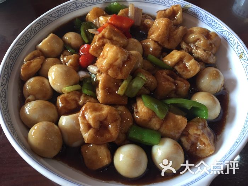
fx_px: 208
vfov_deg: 48.2
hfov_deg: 61.7
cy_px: 93
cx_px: 124
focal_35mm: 29
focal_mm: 4.15
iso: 125
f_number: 2.2
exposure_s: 1/33
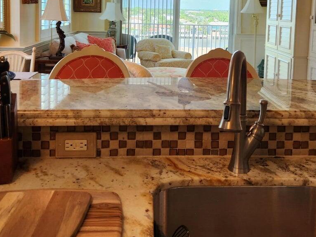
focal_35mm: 41
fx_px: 374
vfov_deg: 33.8
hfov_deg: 45.6
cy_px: 40
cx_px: 186
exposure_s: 1/180
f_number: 1.8
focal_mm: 5.4
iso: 125
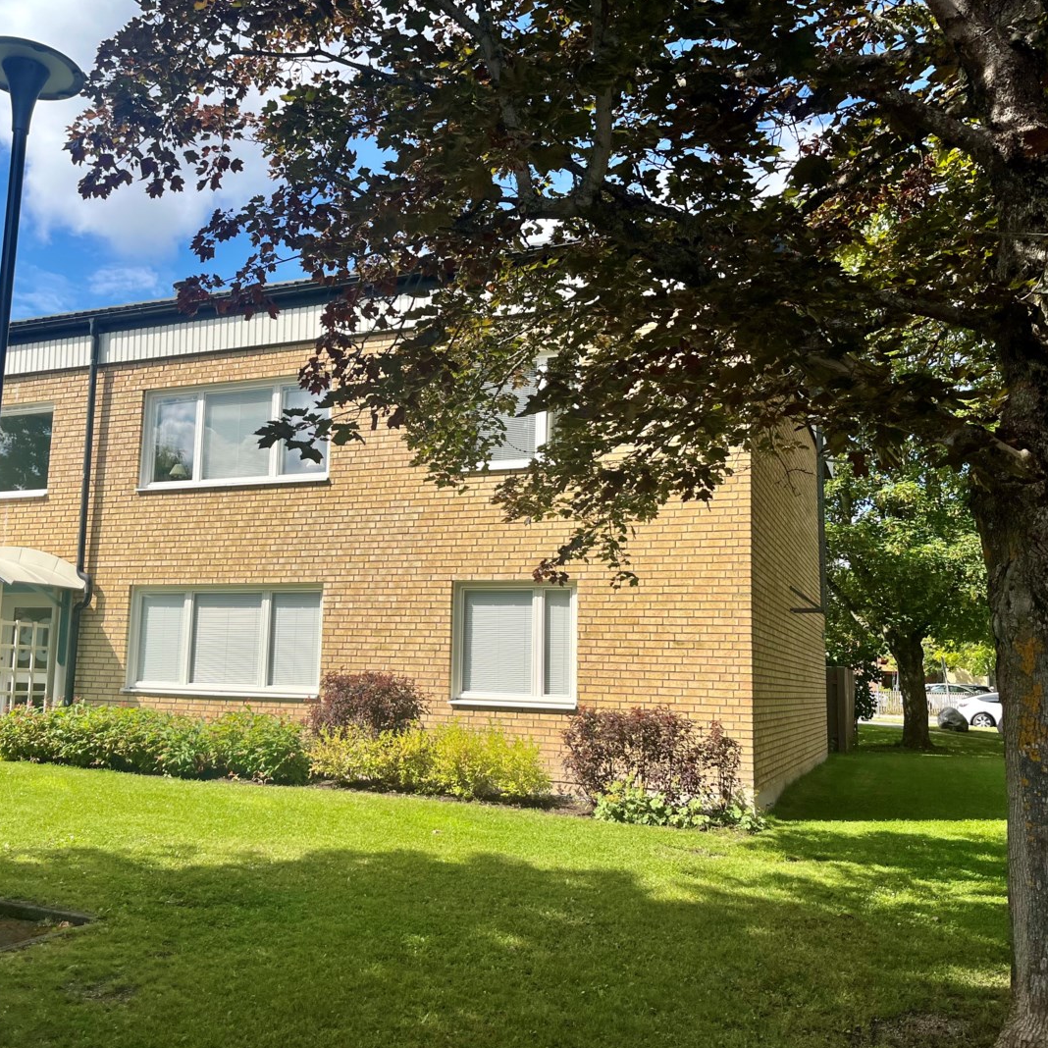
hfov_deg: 52.0
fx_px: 1062
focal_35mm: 31
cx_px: 397
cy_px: 524
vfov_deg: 52.5
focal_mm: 5.1
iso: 50
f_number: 1.6
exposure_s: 1/3413
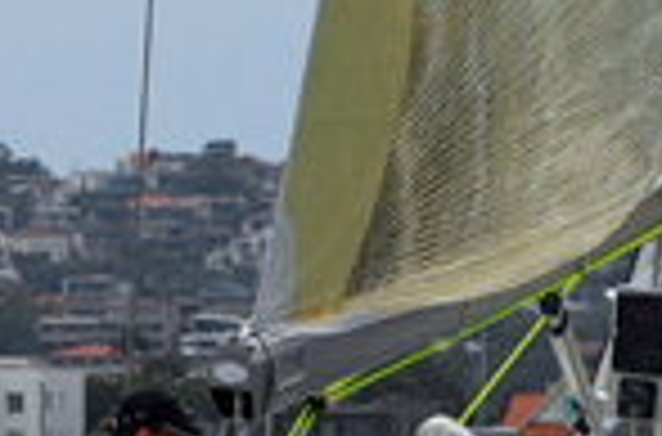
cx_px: 369
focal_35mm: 829
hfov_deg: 2.5
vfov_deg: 1.6
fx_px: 15196
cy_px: 667
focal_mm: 135
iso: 400
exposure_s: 1/1000
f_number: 9
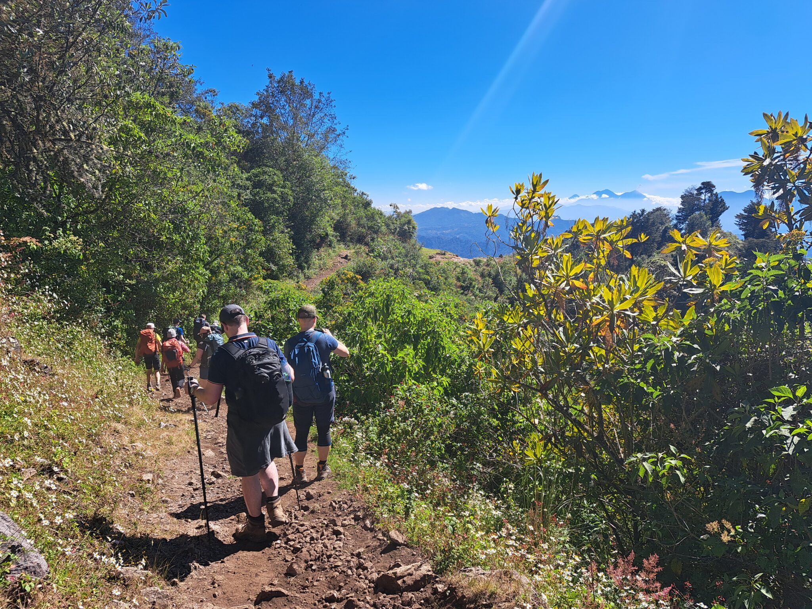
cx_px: 406
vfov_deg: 56.8
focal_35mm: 24
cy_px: 304
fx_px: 563
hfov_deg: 71.6
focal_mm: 5.23
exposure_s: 1/1114
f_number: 1.8
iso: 50
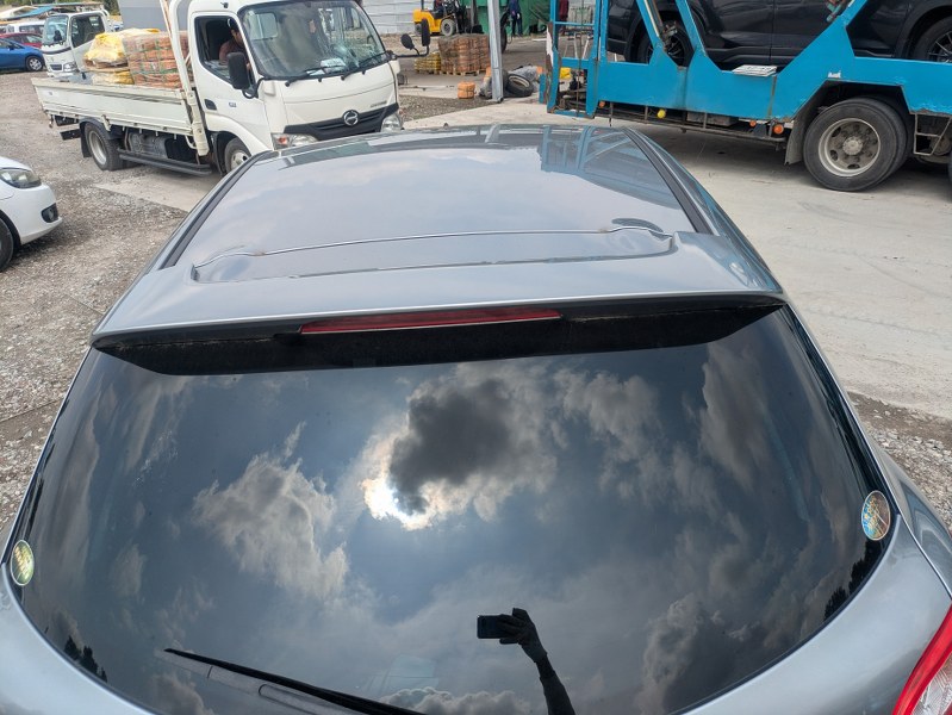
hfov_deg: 69.4
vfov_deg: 54.9
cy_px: 358
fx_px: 688
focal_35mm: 25
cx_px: 476
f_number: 1.89
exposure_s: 1/1869
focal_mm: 5.43
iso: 57
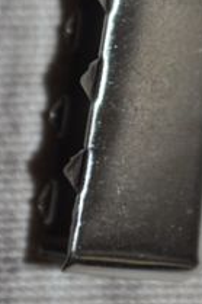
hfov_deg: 4.8
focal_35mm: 287
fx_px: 2419
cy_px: -77
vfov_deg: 7.1
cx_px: 190
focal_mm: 50
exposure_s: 1/100
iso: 200
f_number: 5.6
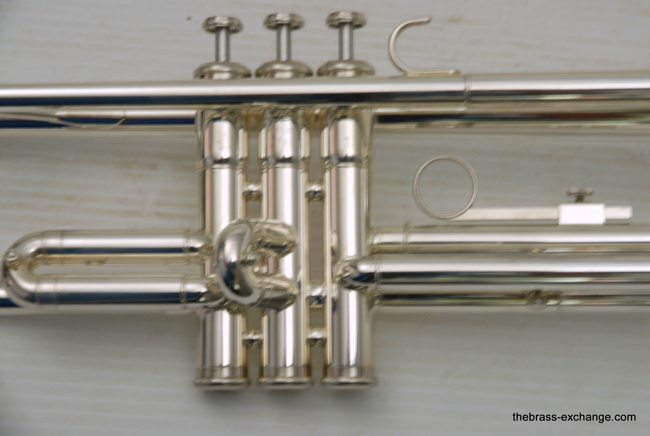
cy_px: 218
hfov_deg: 19.4
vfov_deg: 13.1
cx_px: 325
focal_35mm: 105
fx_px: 1900
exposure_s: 1/2.5
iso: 100
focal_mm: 70
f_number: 8
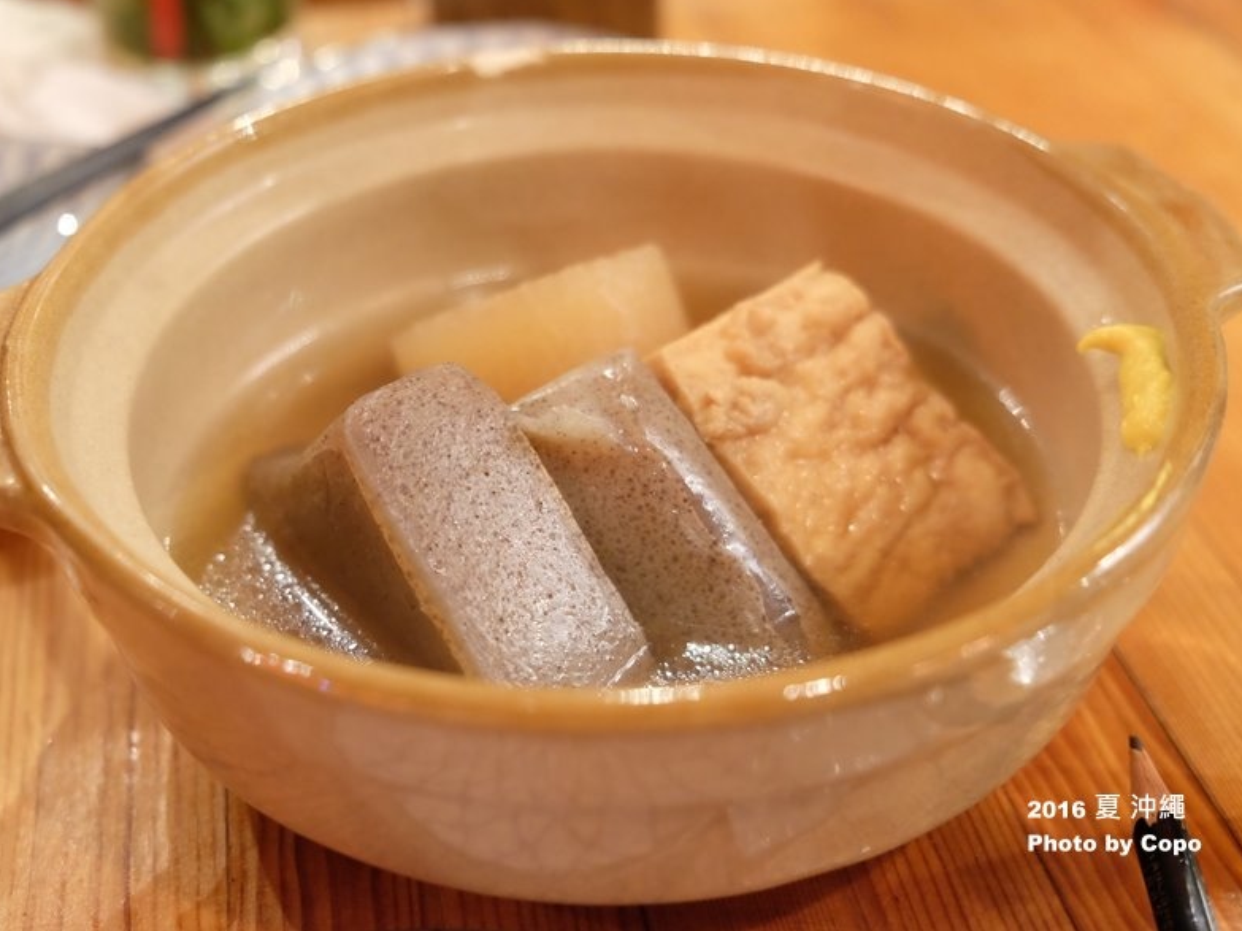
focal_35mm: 42
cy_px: 457
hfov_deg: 44.7
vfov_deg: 34.3
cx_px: 546
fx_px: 1507
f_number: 3.2
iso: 3200
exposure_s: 1/30
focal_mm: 25.4
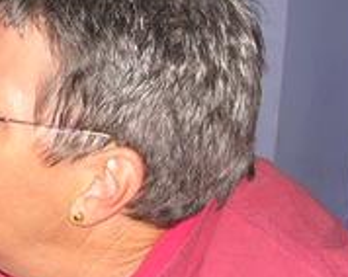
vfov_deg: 12.5
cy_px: 105
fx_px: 1265
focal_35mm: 123
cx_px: -65
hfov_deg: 15.1
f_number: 2.8
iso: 56
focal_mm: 5.8
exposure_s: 1/60.1
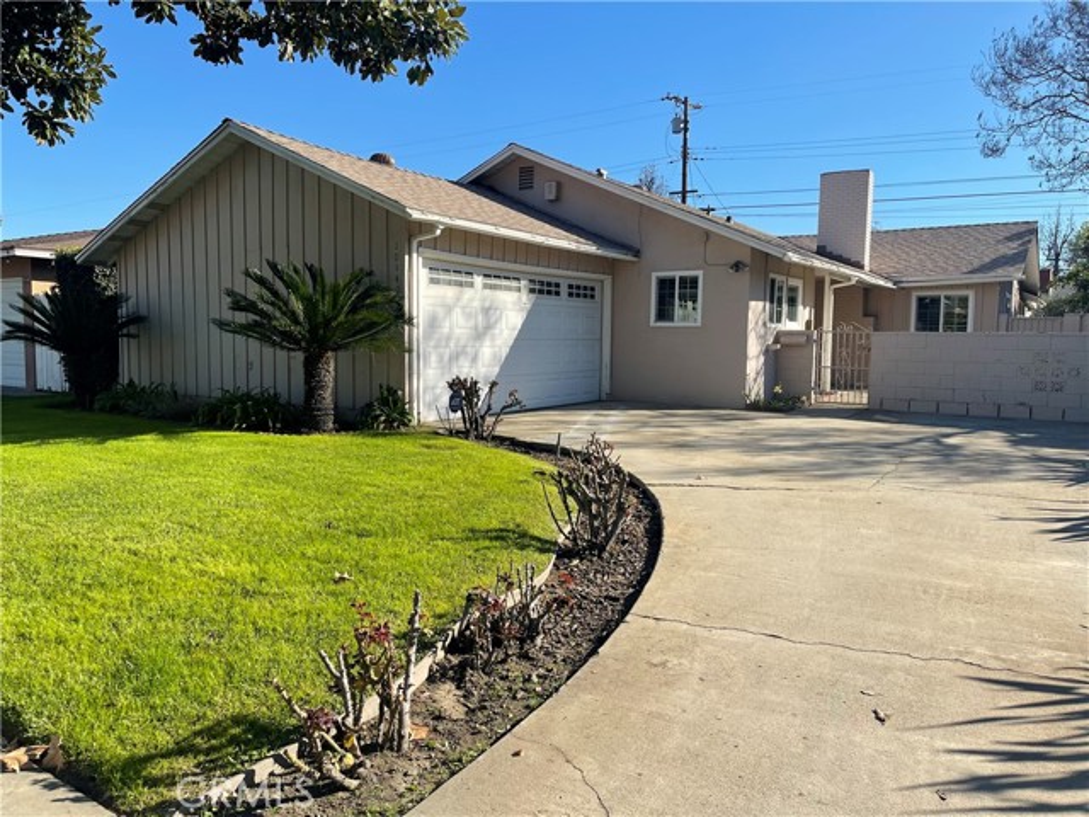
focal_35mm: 25
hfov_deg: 69.4
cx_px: 544
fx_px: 786
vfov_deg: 54.9
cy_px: 408
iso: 32
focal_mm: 5.1
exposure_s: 1/2545
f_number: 1.6
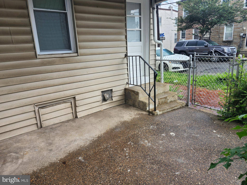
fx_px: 164
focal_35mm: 23
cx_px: 124
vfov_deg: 58.9
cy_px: 92
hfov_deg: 73.9
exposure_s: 1/356
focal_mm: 5.54
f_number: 1.8
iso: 25
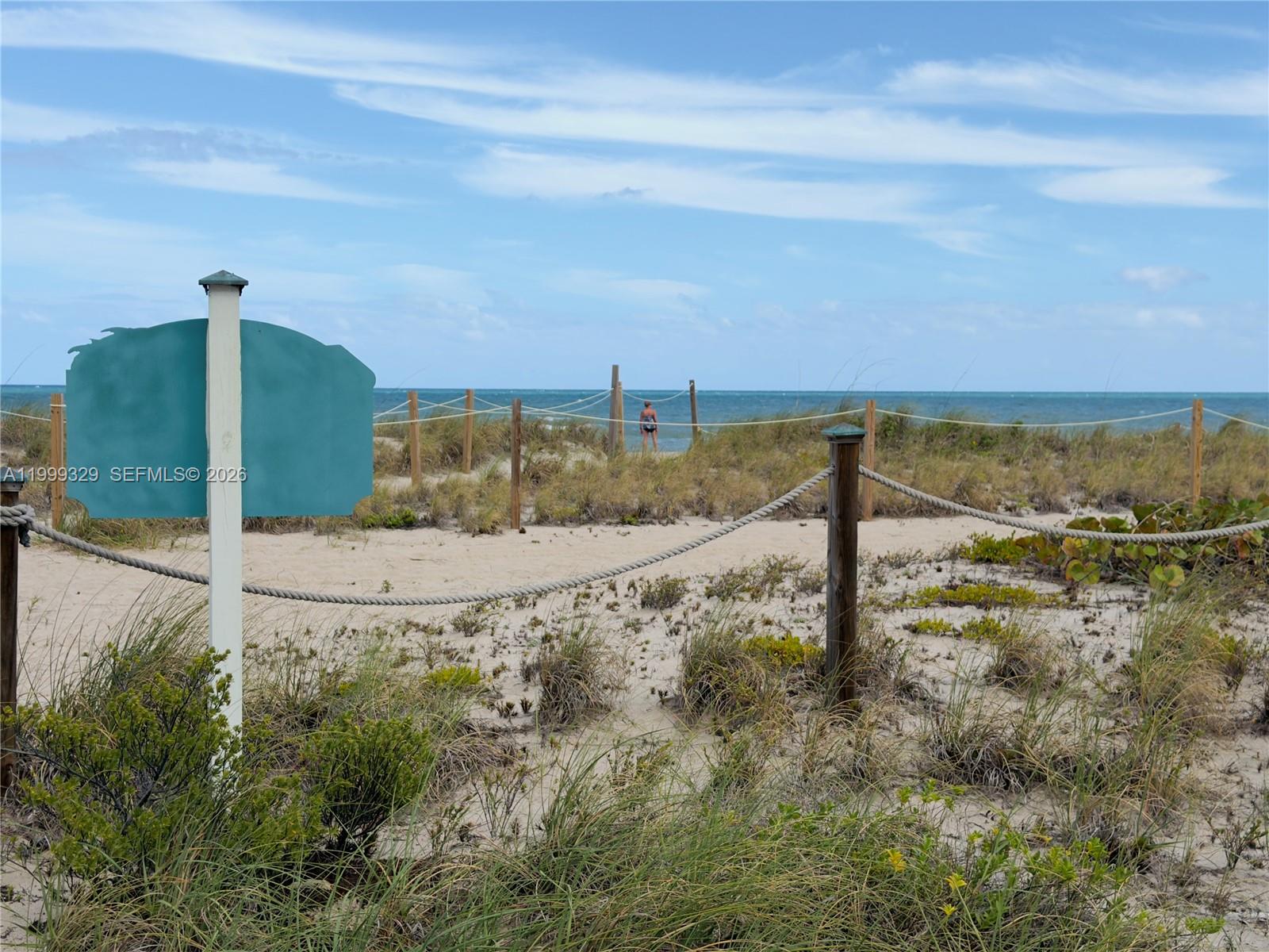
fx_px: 1760
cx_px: 634
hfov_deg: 39.7
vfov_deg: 30.3
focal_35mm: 48
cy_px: 476
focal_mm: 6.76
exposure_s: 1/6024
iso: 64
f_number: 1.78
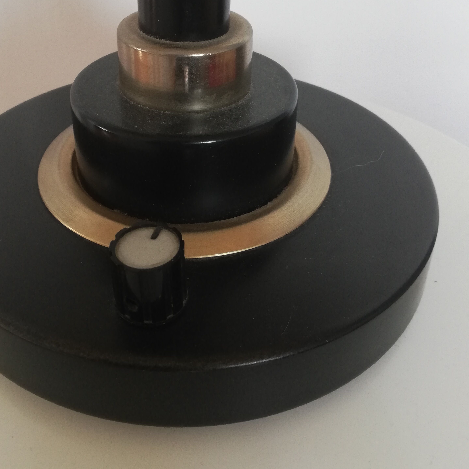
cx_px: 206
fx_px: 567
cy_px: 145
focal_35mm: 37
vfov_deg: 44.1
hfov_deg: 44.8
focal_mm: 3.81
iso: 200
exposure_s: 1/50
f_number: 2.2
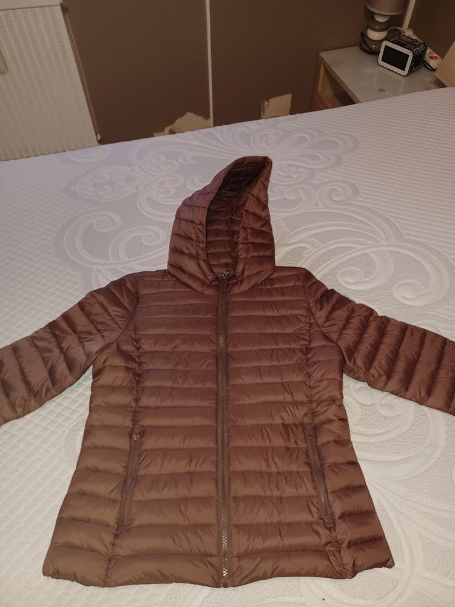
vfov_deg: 69.4
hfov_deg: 54.9
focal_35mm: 25
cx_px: 228
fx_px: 438
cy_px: 304
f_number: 1.8
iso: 320
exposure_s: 1/25
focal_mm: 4.6
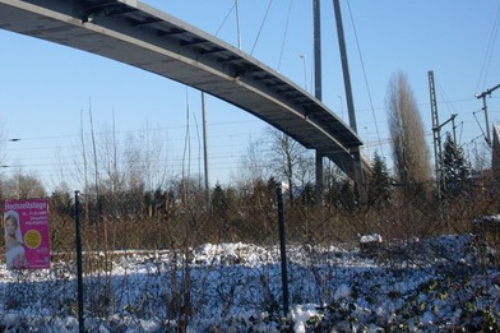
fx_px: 861
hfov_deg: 32.0
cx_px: 142
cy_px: 48
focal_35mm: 62
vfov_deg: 21.5
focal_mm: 6.3
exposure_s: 1/125
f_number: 8.4
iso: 80
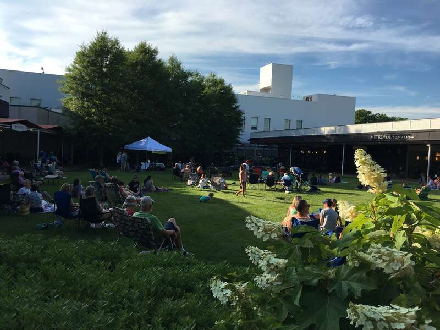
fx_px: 369
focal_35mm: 29
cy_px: 165
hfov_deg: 61.7
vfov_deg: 48.2
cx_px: 220
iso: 25
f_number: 2.2
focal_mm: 4.15
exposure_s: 1/1012
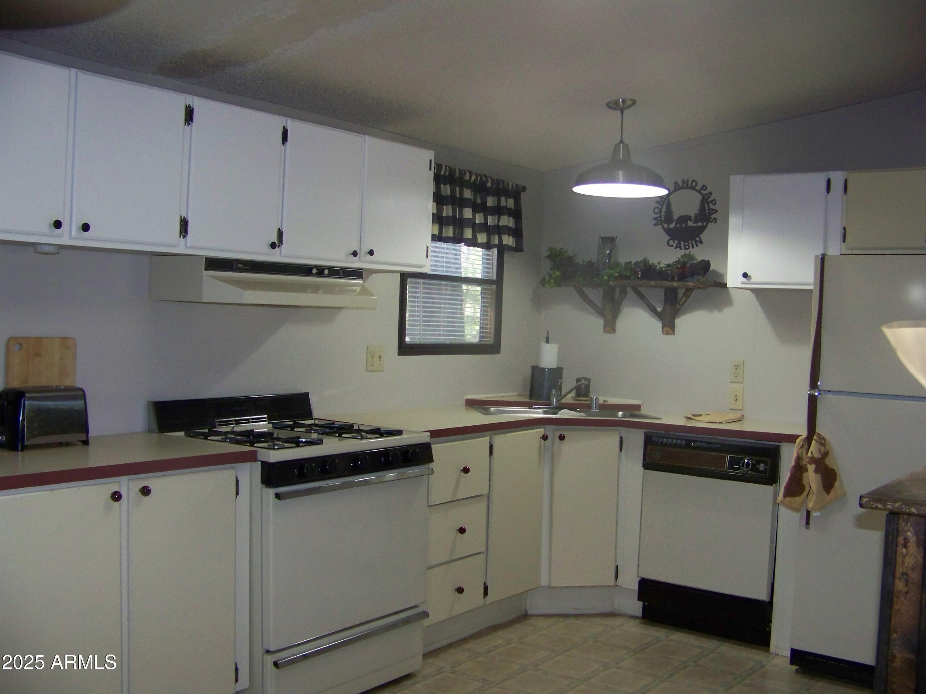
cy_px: 347
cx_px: 463
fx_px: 963
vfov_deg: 39.7
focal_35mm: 36
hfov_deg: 51.4
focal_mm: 5.85
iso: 200
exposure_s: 1/30
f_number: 2.8
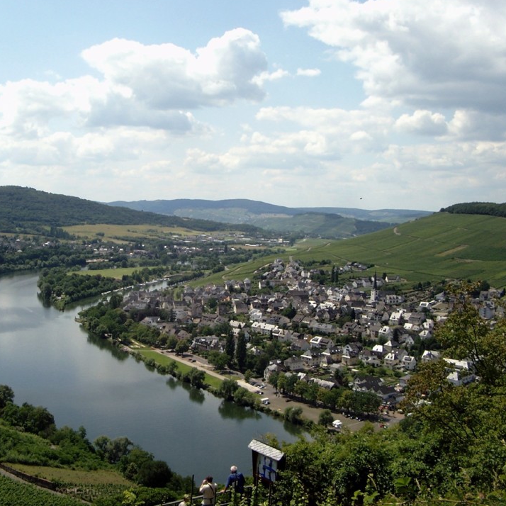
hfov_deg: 38.1
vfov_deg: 38.3
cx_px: 184
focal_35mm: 44
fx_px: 728
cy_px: 252
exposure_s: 1/1250
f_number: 5
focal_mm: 7.6
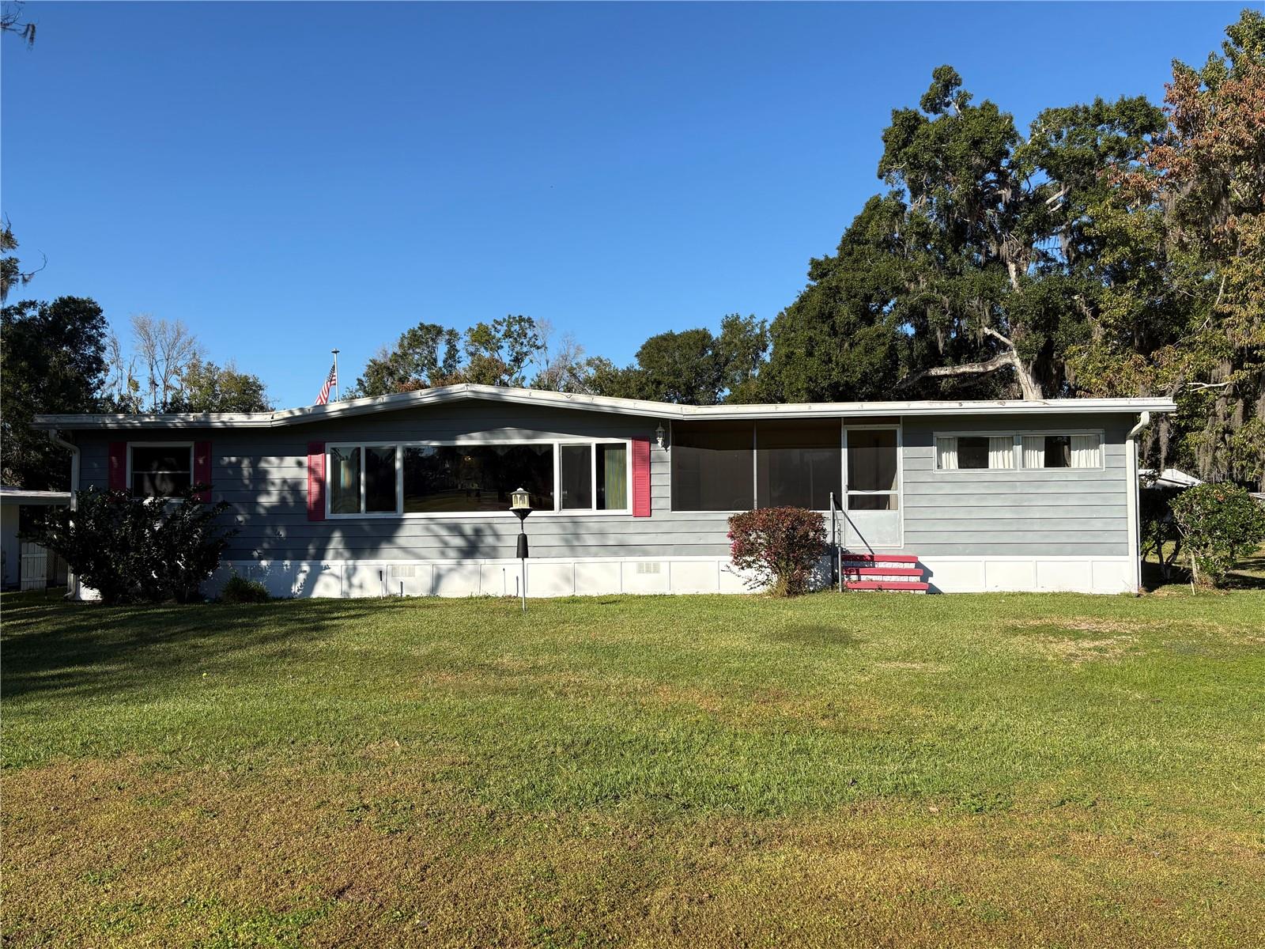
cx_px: 632
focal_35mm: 26
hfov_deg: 67.3
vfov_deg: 53.1
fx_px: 950
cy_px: 474
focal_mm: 5.96
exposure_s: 1/3279
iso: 50
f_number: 1.6
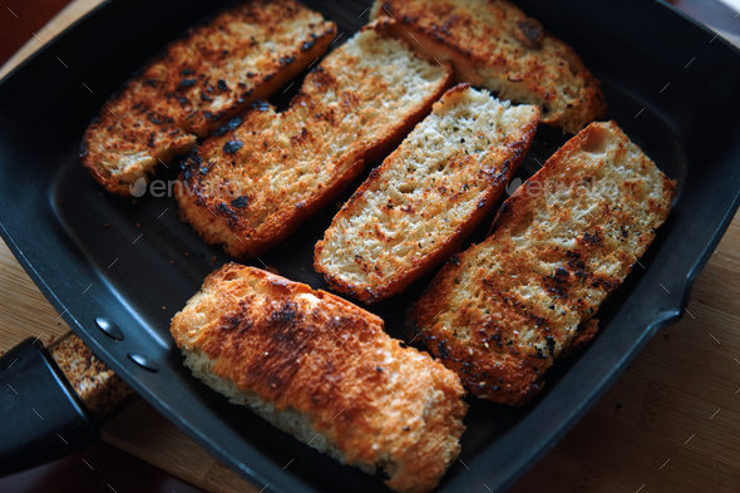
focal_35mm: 31
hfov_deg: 60.3
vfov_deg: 42.3
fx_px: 637
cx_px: 370
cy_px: 246
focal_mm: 31
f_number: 5
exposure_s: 1/60
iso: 640
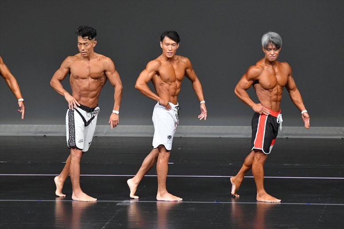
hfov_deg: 6.9
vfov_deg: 4.6
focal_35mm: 300
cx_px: 172
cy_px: 114
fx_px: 2865
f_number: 5.6
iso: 4000
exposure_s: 1/400
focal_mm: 200
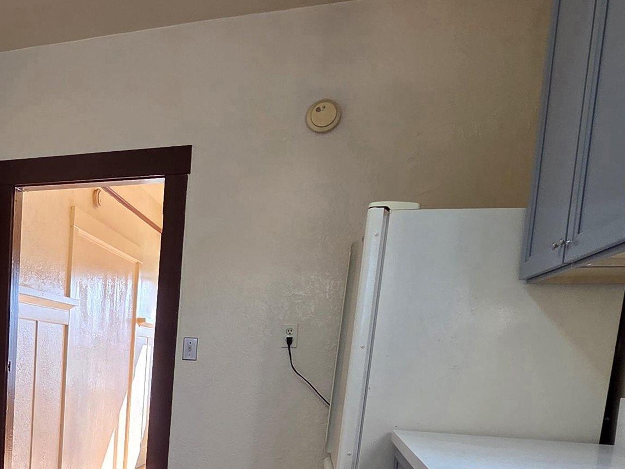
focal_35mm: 35
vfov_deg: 37.8
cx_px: -28
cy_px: 428
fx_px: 632
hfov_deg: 43.4
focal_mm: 2.2
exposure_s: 1/120
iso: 125
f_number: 2.2
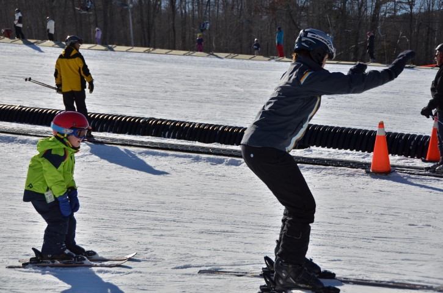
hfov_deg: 27.0
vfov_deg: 18.1
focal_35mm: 75
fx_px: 921
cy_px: 146
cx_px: 222
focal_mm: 50
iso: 140
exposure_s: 1/4000
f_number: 4.8
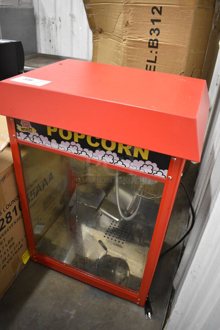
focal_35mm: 27
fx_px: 247
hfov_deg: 48.0
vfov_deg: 67.3
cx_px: 110
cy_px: 165
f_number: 3.5
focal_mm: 18
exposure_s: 1/125
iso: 2800
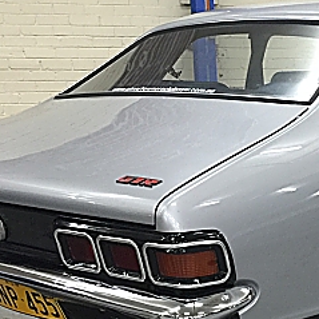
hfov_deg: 22.2
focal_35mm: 75
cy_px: 224
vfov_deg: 22.9
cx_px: 322
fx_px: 782
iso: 80
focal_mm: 4.15
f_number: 2.2
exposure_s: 1/17
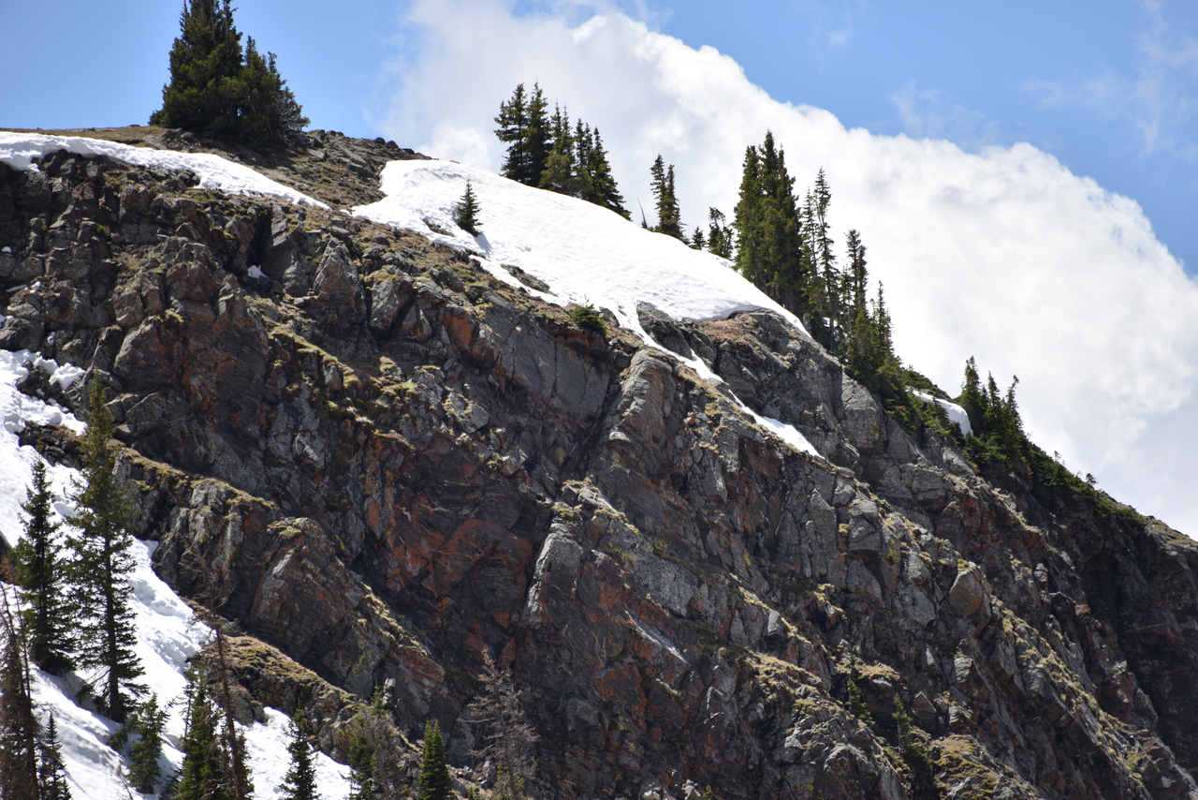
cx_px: 599
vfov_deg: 4.6
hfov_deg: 6.9
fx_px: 9985
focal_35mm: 300
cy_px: 400
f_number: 5.6
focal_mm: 300
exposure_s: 1/640
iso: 140
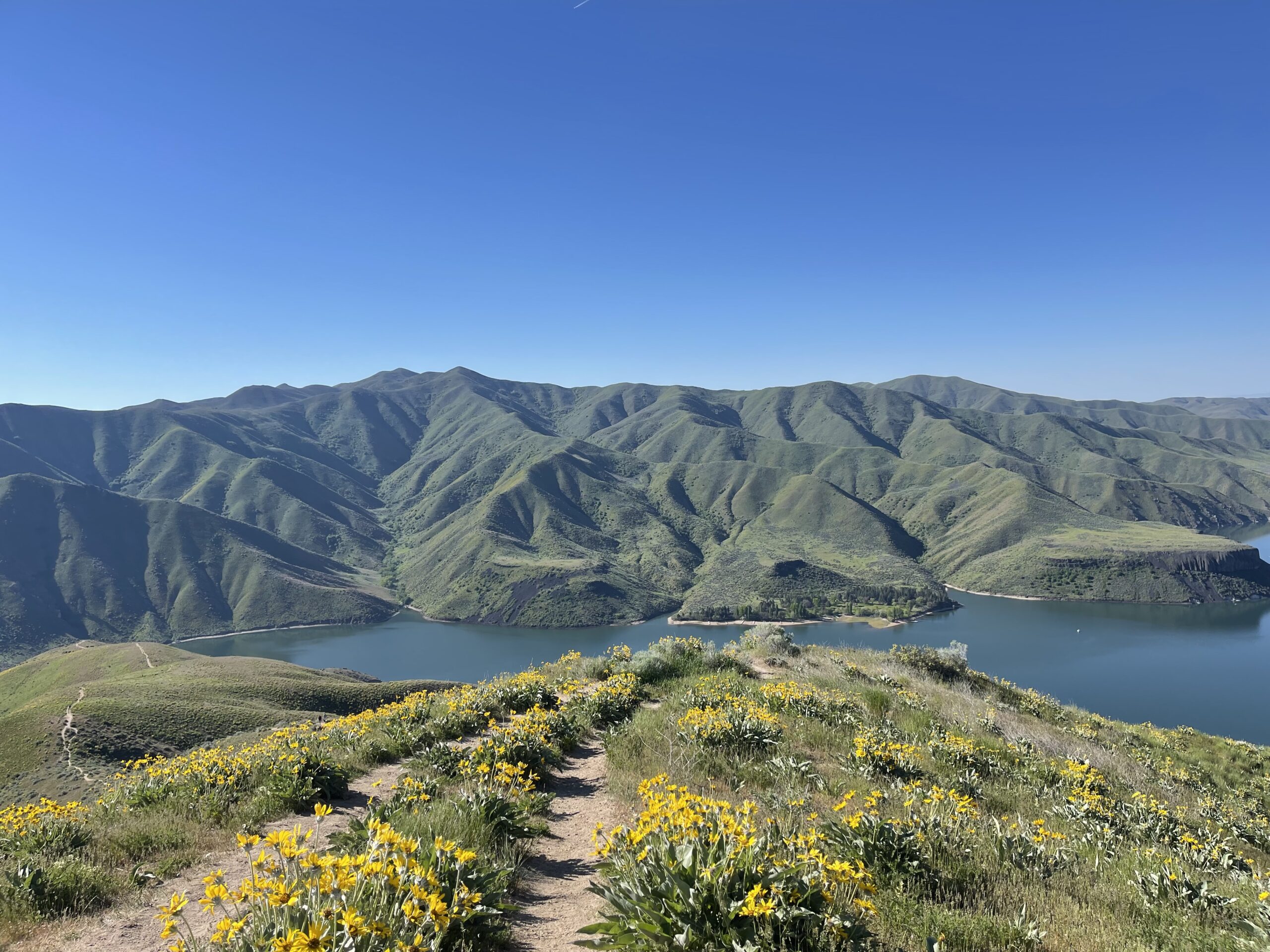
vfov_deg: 54.9
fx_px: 917
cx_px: 635
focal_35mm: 25
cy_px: 476
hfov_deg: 69.4
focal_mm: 5.1
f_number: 1.6
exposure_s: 1/2247
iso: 32
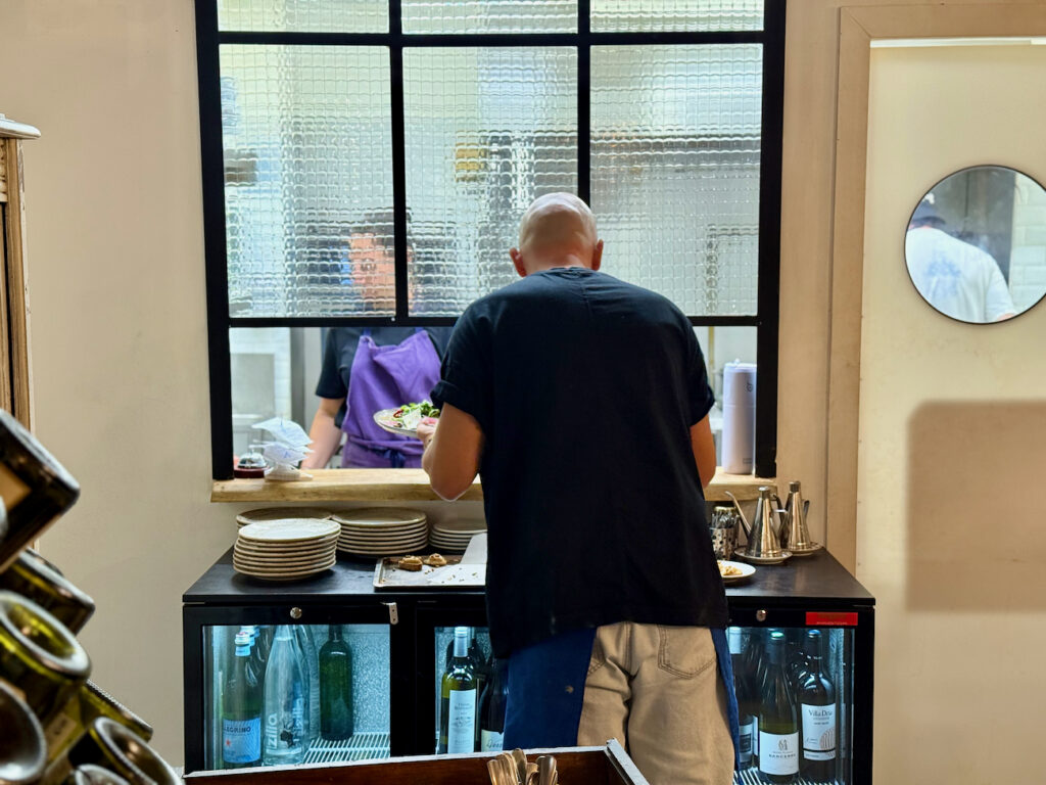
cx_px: 523
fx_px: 1450
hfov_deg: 39.7
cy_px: 392
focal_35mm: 48
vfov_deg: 30.3
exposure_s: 1/33
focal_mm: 6.76
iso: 320
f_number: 1.78
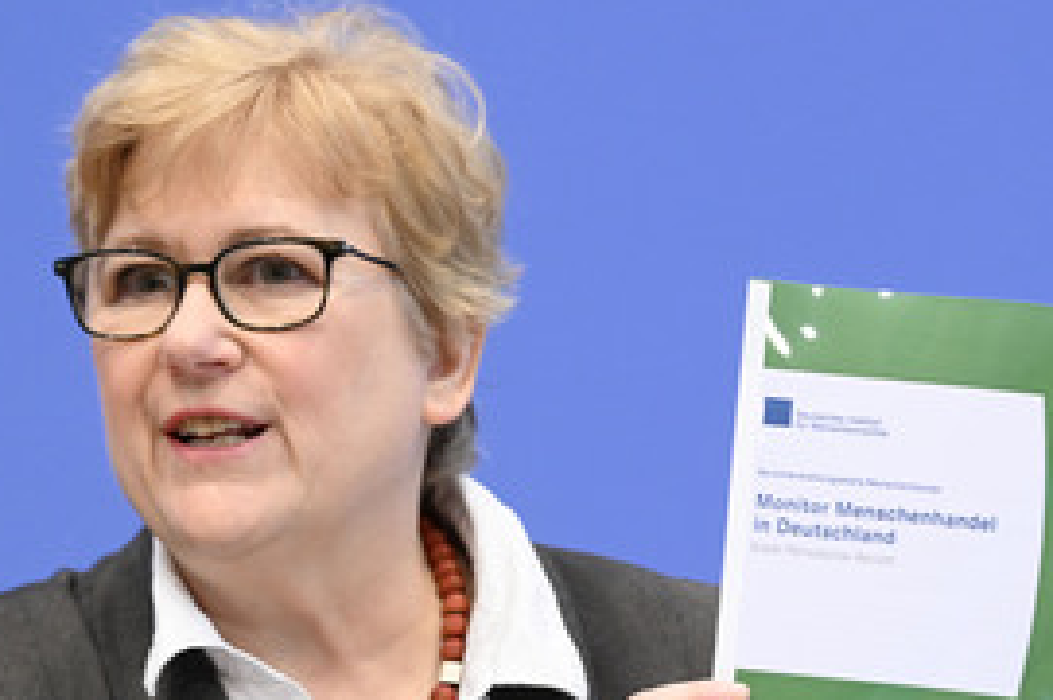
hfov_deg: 10.3
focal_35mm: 200
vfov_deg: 6.8
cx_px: 600
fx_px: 5843
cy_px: 502
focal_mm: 120
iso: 4000
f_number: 5.6
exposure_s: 1/400
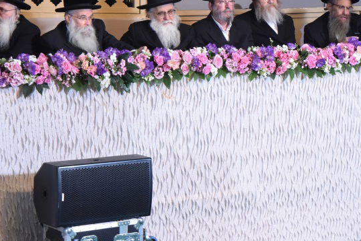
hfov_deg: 14.3
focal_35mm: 143
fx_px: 1434
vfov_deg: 9.6
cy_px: 45
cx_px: 225
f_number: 7.1
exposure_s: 1/200
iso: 2500
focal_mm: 75
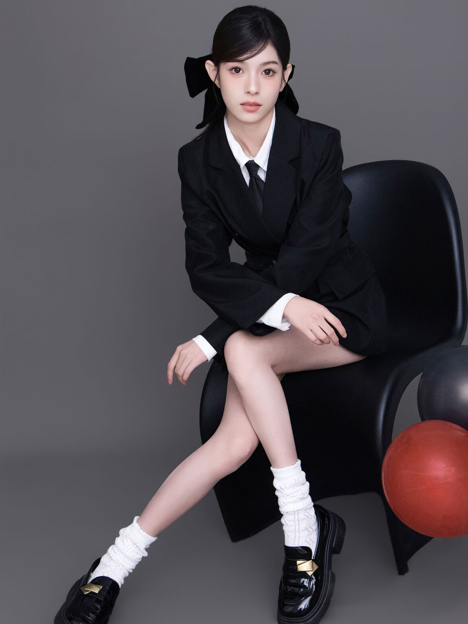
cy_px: 329
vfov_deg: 41.2
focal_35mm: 46
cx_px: 236
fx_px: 829
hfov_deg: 31.5
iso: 3200
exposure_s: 1/50
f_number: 8
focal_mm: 43
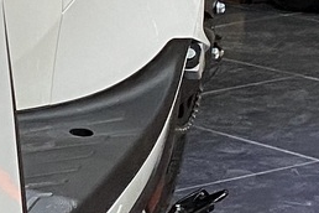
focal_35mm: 210
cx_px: -278
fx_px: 1861
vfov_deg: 6.5
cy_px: 25
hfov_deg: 9.3
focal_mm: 4.25
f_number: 1.8
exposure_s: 1/60
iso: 100
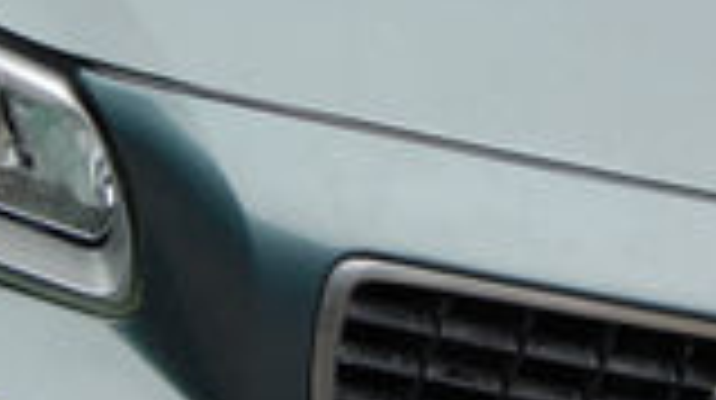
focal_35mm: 139
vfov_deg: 8.7
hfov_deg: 15.5
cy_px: 81
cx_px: 297
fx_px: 2636
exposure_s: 1/80
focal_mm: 22
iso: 400
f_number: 4.5
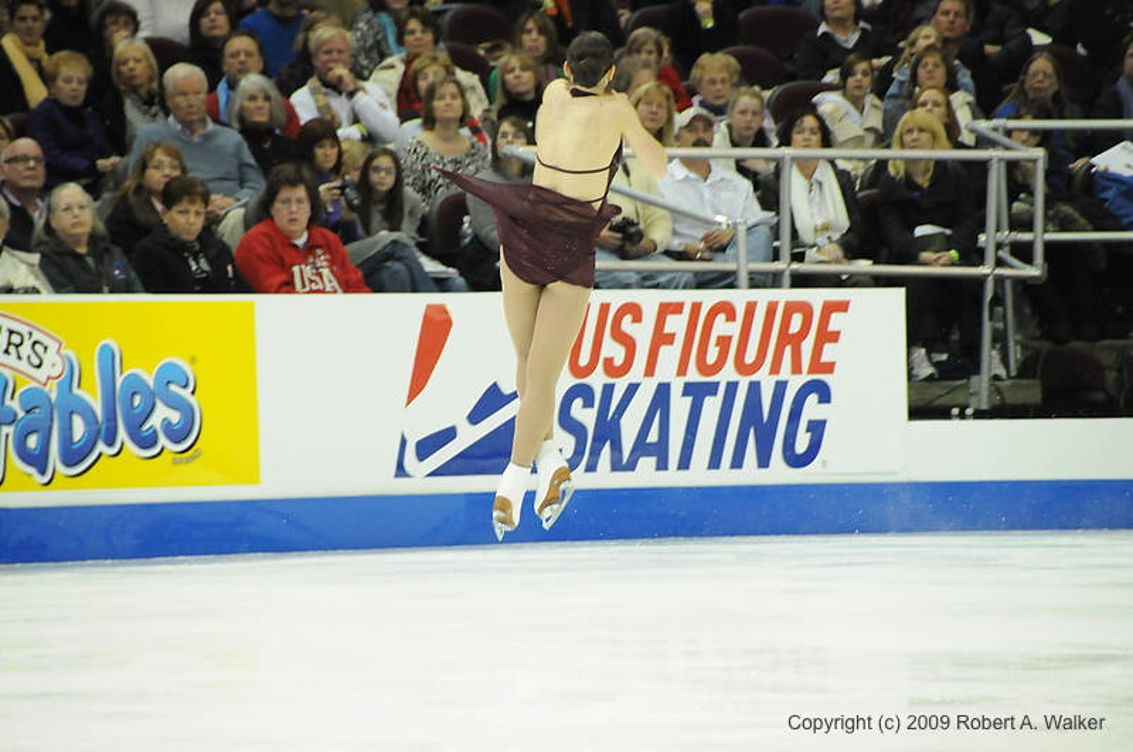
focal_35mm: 300
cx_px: 566
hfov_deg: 6.9
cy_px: 376
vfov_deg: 4.6
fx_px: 9428
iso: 3200
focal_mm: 200
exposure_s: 1/500
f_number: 5.6
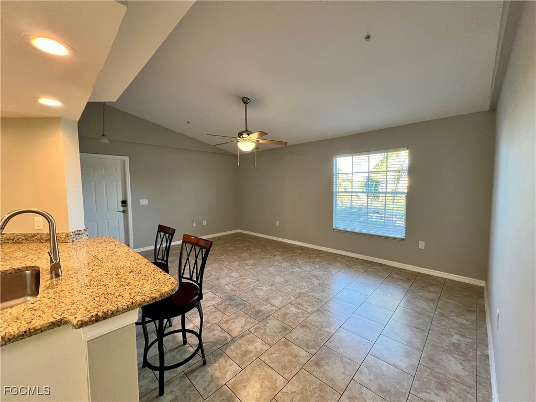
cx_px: 268
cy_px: 201
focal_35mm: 13
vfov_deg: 89.9
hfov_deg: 106.2
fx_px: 201
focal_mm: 1.57
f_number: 1.8
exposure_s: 1/60
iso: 160
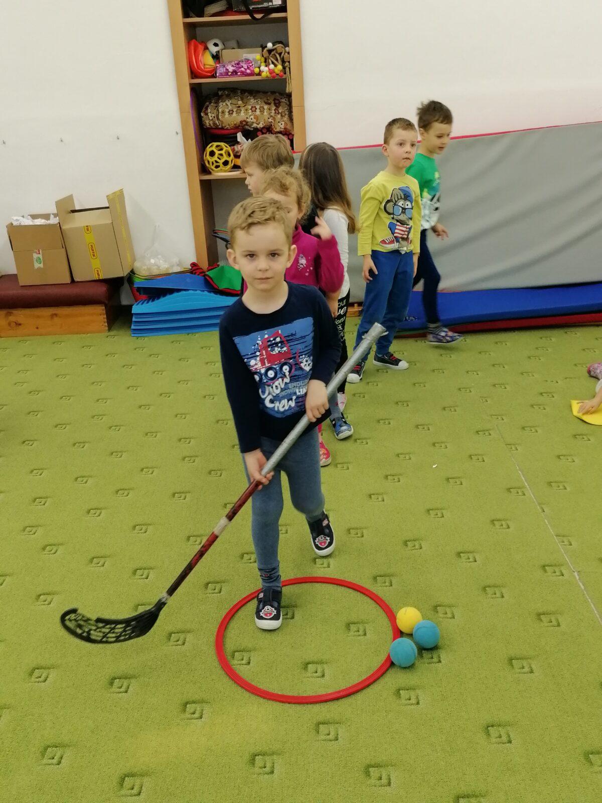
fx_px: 812
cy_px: 402
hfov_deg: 40.7
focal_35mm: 35
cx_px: 301
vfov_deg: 52.6
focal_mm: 4.75
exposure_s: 1/50
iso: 125
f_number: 1.8
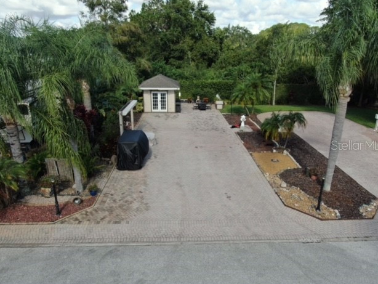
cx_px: 192
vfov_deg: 54.9
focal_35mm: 25
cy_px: 145
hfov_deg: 69.4
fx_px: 273
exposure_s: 1/800
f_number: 2.8
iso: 110
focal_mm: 4.39
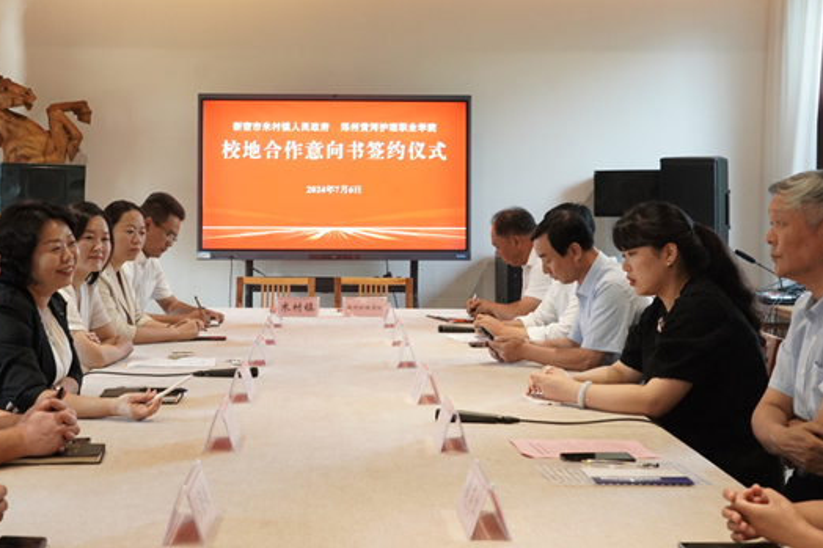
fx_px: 1257
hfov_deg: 36.1
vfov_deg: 24.5
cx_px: 328
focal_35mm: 55
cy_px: 175
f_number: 6.3
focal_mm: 36
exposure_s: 1/60
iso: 2500
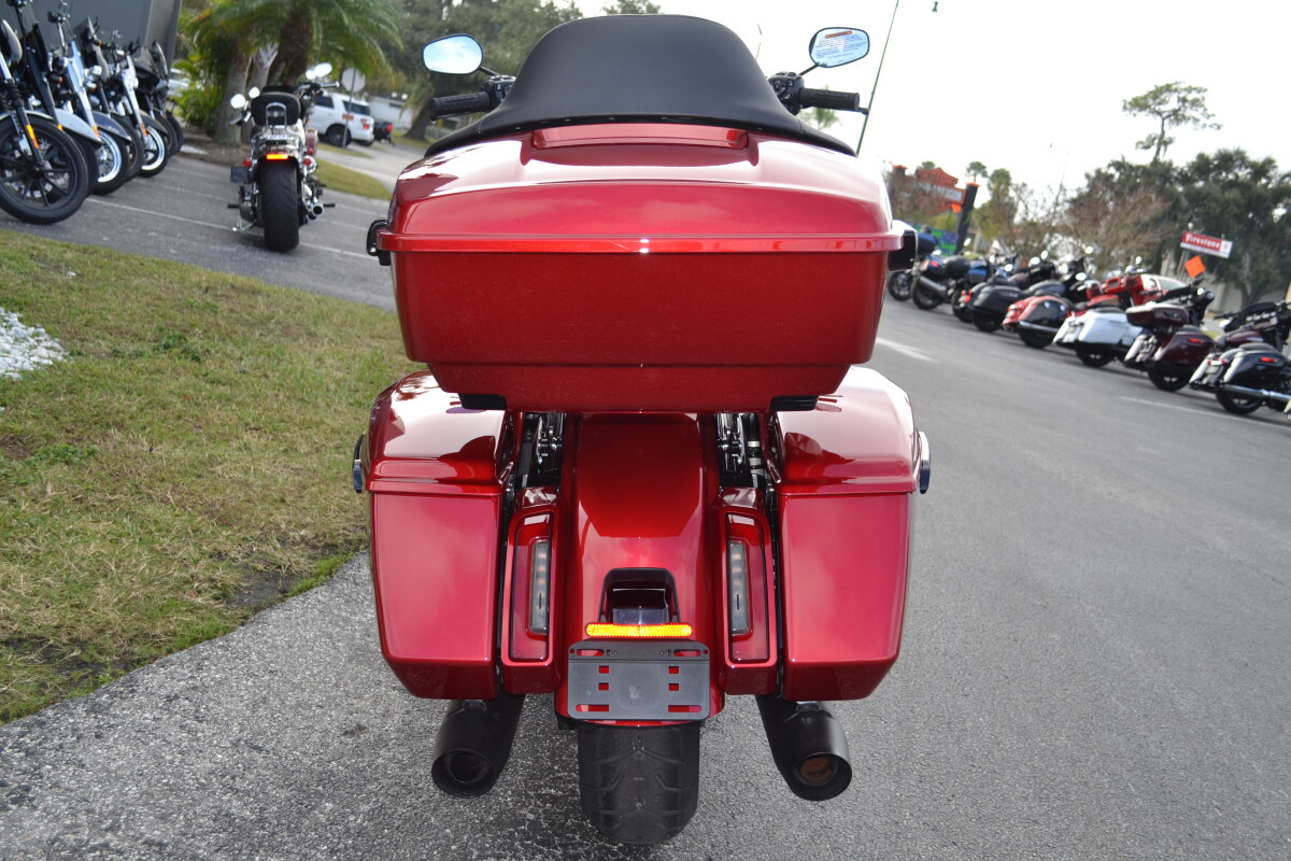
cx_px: 646
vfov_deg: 36.9
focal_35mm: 36
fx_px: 1291
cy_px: 430
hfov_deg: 53.1
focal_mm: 24
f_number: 4.5
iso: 100
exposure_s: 1/200
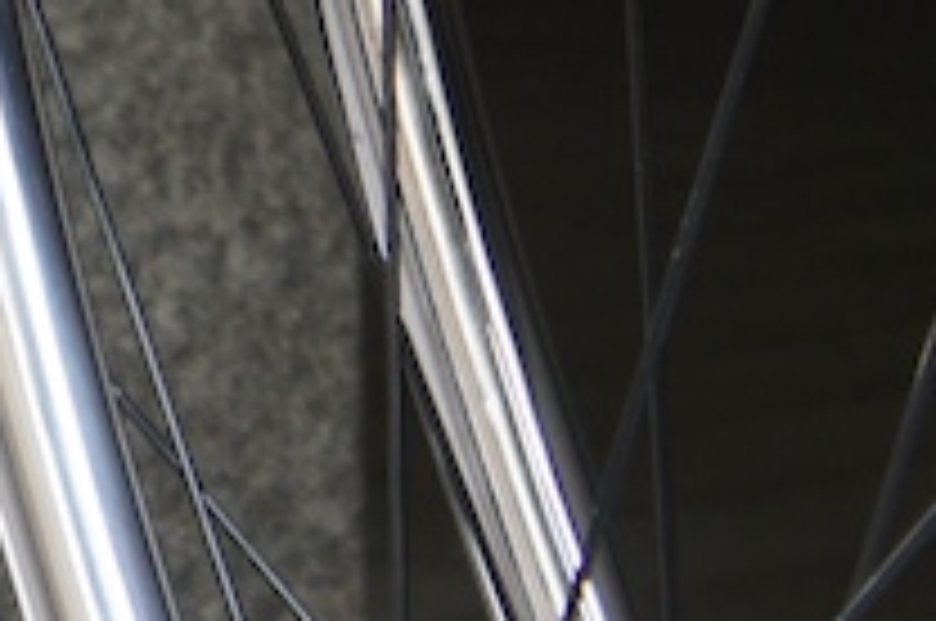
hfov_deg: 5.8
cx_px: -554
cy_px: -243
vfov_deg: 3.9
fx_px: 9112
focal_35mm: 351
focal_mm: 38
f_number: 4.5
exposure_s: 1/60
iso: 200
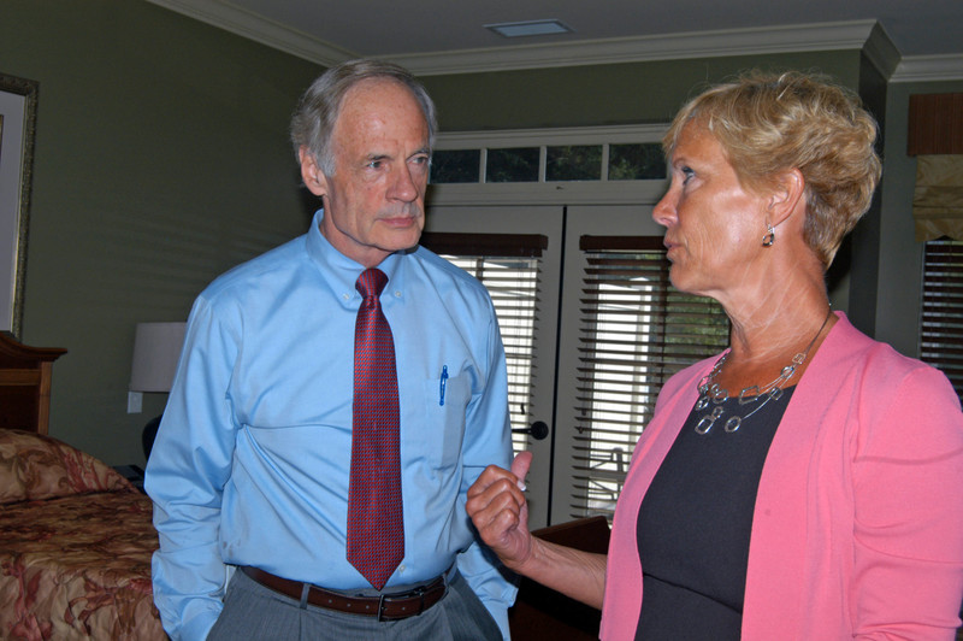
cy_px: 320
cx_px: 482
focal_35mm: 45
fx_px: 1203
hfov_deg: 43.6
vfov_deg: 29.8
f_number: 8
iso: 200
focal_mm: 30
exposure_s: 1/180
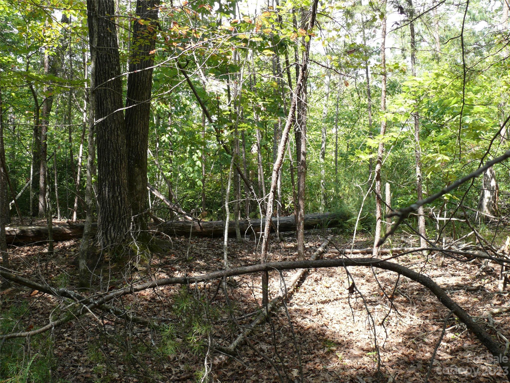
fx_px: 516
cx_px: 255
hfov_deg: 52.6
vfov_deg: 40.7
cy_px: 192
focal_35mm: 35
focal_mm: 7.4
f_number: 3.6
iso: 100
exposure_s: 1/100
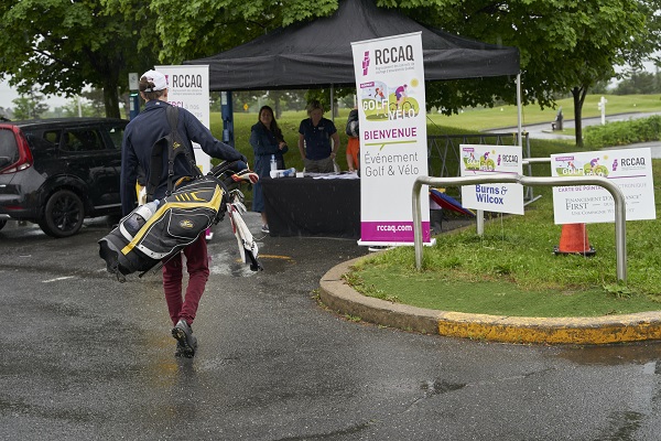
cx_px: 330
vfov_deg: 28.1
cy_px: 220
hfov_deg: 41.1
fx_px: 881
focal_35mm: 48
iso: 800
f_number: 4
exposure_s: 1/400
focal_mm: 48
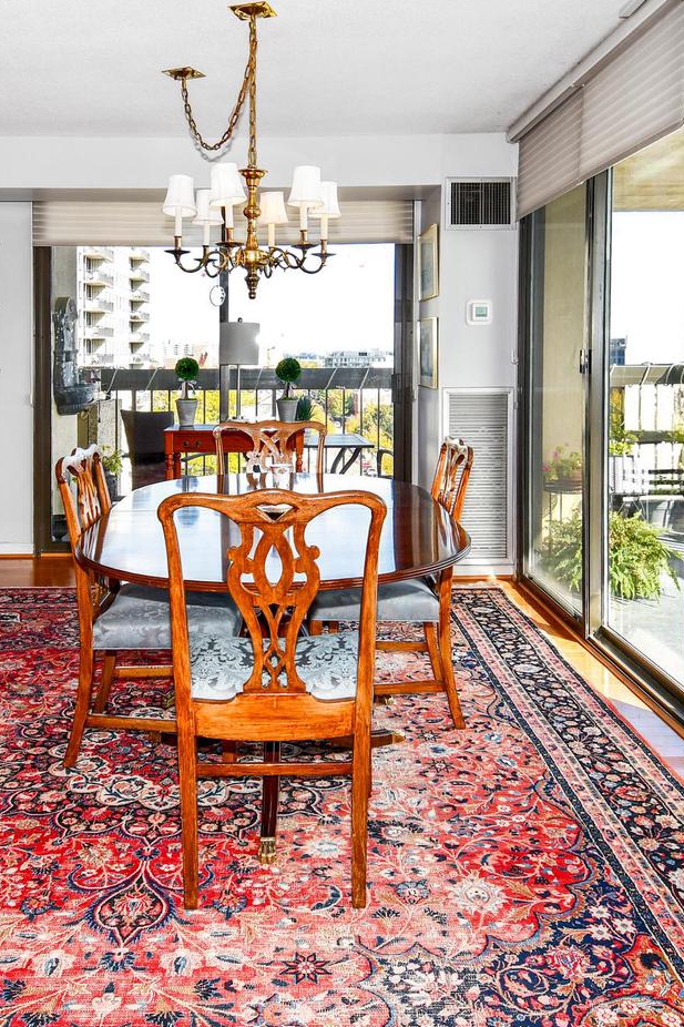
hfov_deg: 46.0
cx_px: 262
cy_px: 507
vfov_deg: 65.5
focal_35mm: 28
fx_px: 798
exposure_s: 1/125
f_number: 5.6
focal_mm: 12
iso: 110
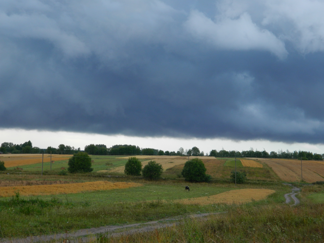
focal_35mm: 57
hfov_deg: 33.8
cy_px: 122
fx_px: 534
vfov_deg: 25.7
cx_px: 162
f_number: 3.8
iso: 80
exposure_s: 1/100
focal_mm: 10.2
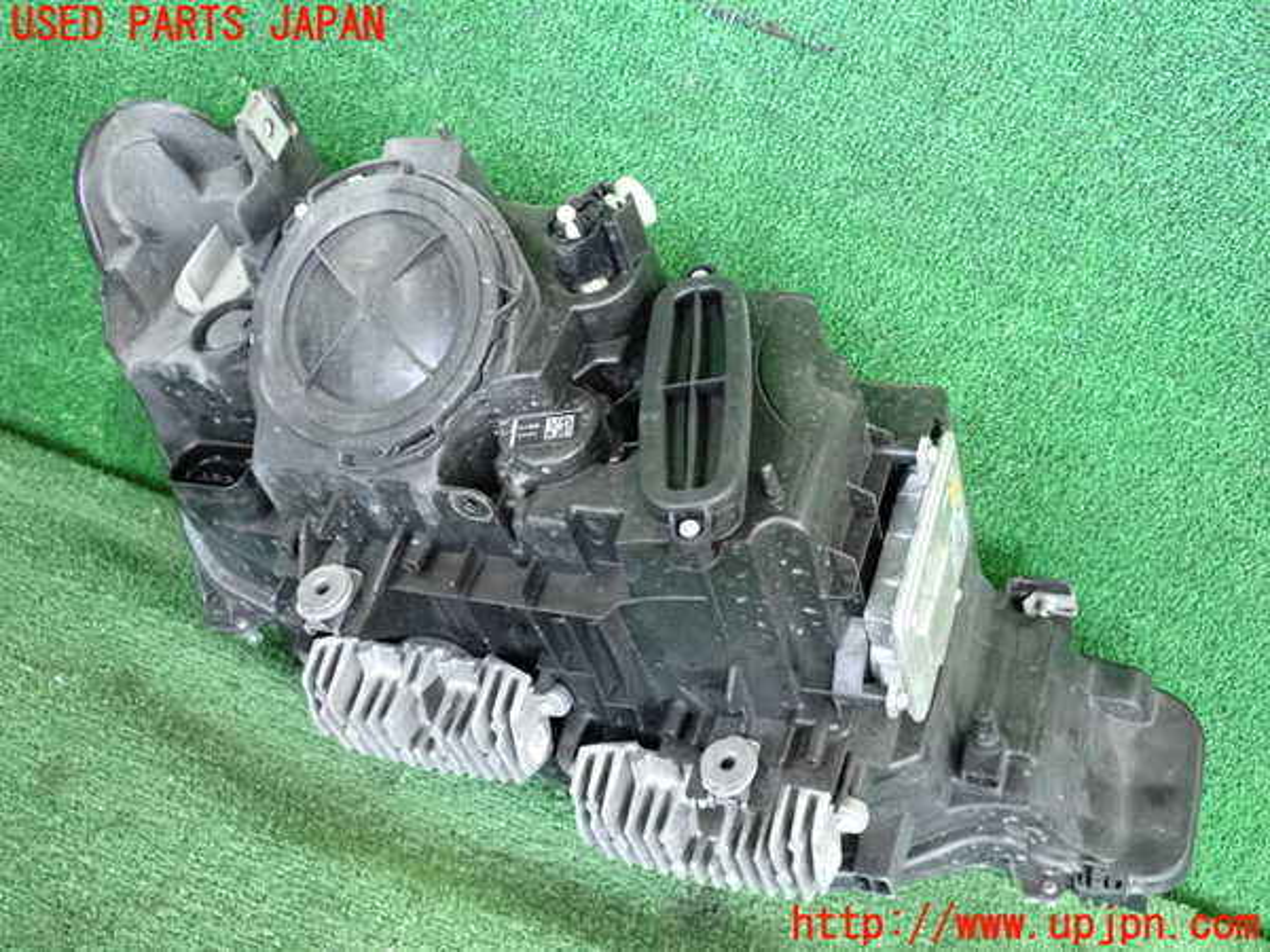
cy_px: 476
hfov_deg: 49.0
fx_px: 1394
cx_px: 635
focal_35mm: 38
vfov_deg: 37.7
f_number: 2.7
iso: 2000
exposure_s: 1/125
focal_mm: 6.83
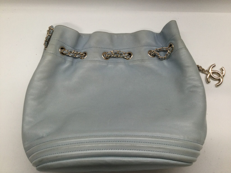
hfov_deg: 58.4
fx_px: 207
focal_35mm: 31
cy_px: 86
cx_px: 116
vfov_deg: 45.4
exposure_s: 1/30
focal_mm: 3.3
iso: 25
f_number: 2.4
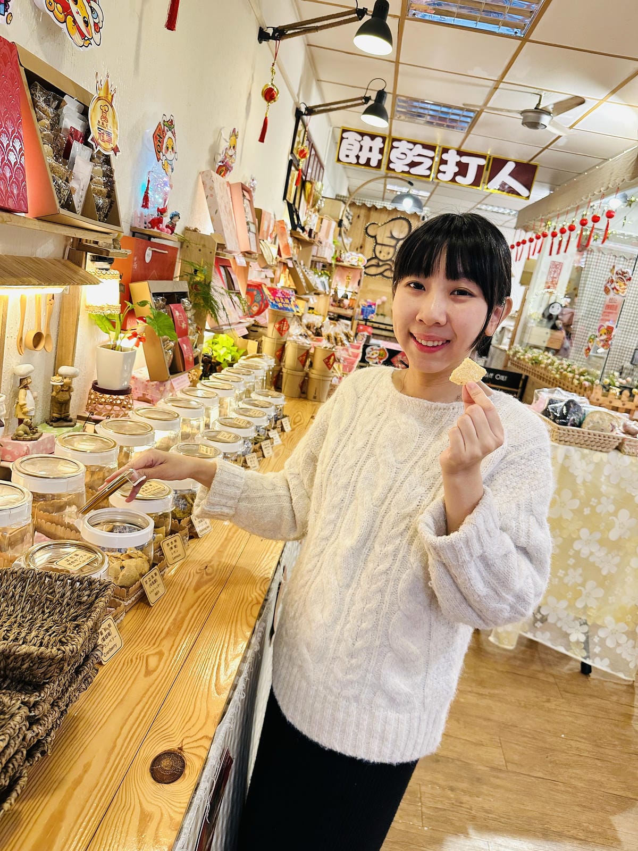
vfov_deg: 71.6
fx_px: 590
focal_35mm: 24
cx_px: 319
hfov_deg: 56.8
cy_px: 426
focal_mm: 6.86
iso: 160
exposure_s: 1/120
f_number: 1.78
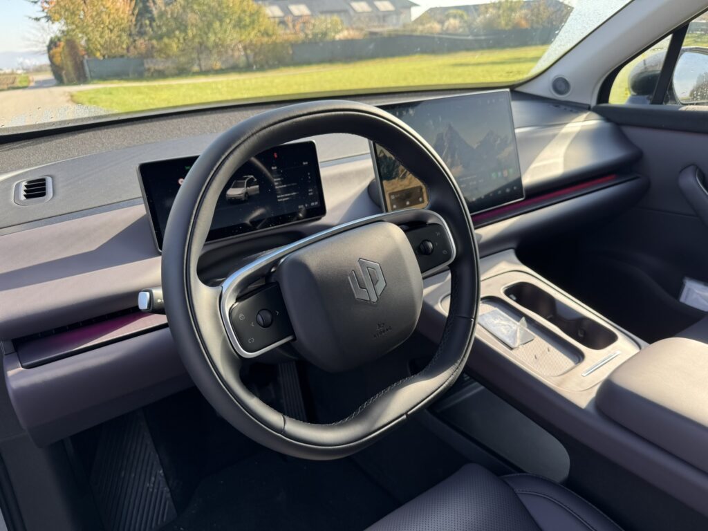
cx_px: 354
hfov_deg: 71.6
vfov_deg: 56.8
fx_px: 491
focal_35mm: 24
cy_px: 266
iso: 80
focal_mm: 6.76
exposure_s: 1/354
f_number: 1.78
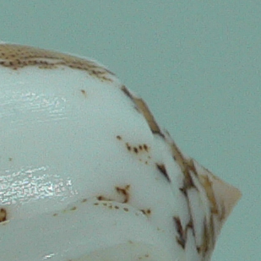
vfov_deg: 8.5
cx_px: -211
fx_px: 1723
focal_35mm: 202
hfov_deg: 8.3
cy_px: 378
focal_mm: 4.6
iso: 80
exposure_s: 1/80
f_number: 2.8
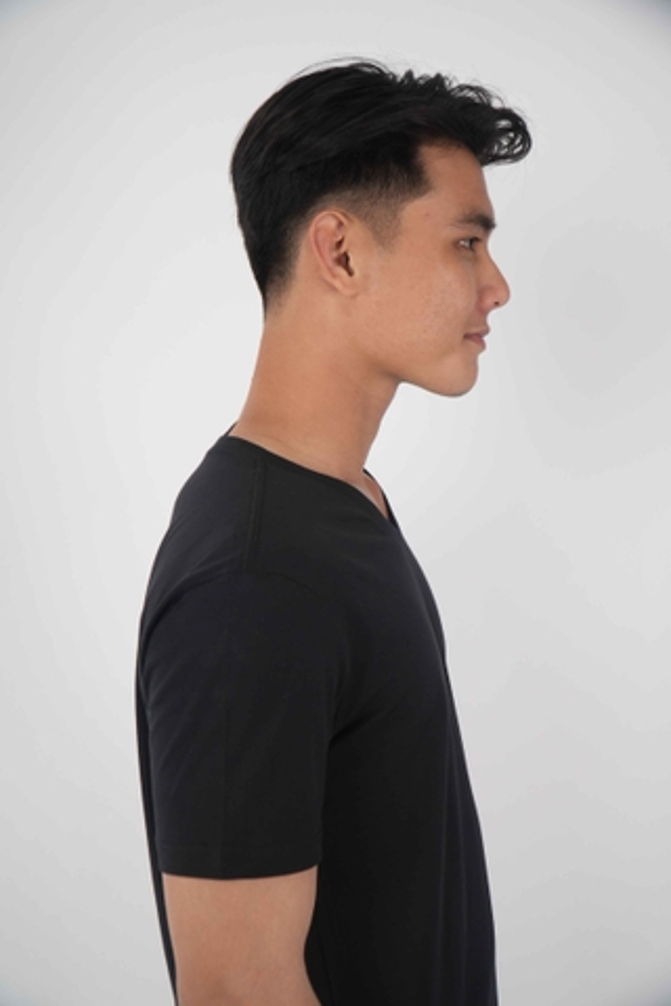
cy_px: 503
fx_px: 1174
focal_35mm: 42
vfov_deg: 46.4
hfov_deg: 31.9
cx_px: 336
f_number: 4
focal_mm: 28
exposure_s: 1/160
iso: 100
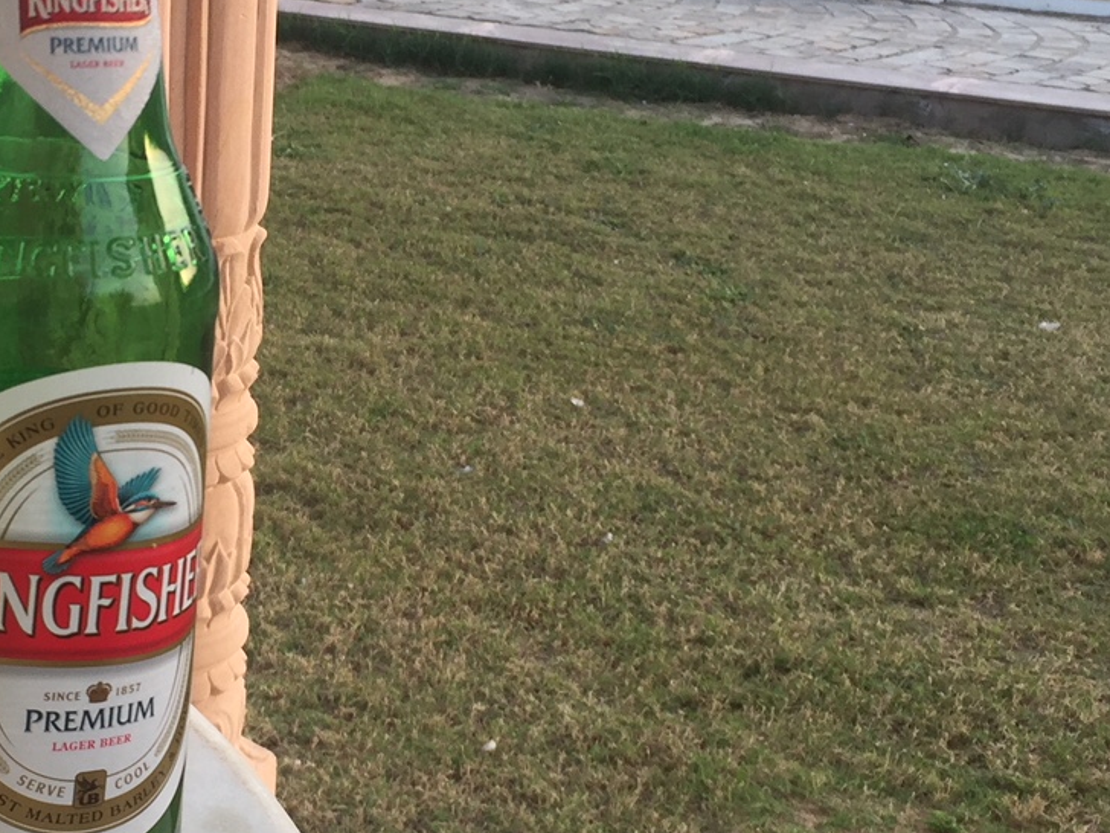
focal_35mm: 65
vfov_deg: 22.6
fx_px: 2084
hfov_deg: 29.4
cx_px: 287
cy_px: 462
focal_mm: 4.15
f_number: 2.2
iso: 32
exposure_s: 1/121
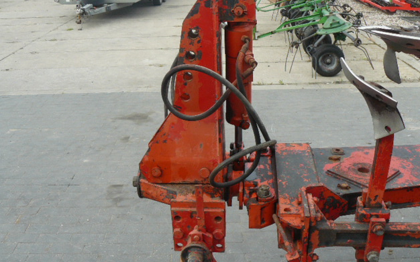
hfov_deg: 50.4
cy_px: 133
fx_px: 446
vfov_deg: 32.8
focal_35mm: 39
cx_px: 214
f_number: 4.5
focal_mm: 6
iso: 100
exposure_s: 1/250
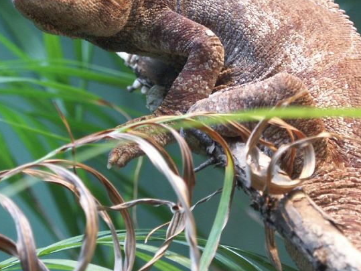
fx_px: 1991
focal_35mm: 191
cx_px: 200
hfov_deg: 10.4
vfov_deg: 7.8
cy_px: 69
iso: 200
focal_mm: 29.05
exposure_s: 1/30
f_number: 3.5
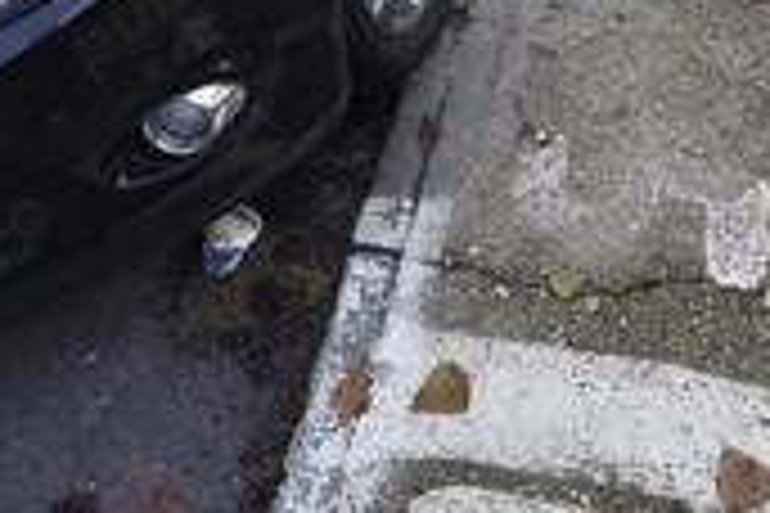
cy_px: -310
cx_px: 374
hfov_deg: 35.6
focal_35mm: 56
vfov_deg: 20.0
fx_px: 1198
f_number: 1.65
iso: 50
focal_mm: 6.19
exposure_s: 1/417
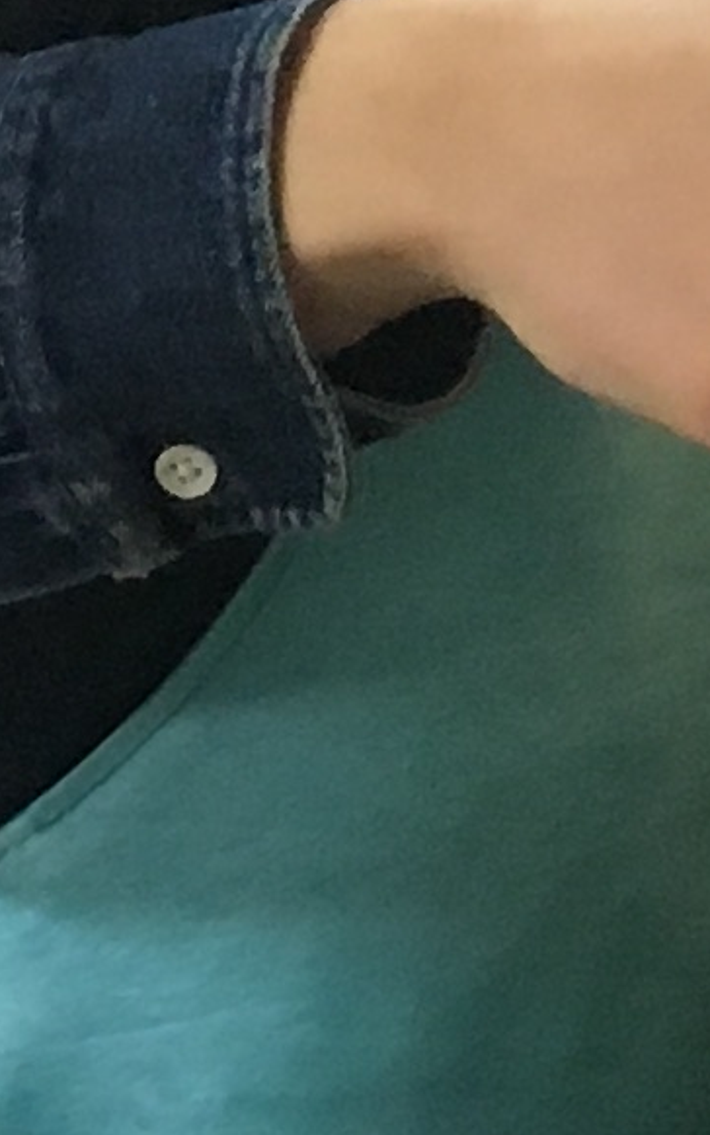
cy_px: -653
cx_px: 800
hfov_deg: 6.1
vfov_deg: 9.5
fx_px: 6591
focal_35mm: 213
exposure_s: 1/30
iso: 125
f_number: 2.2
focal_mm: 4.15
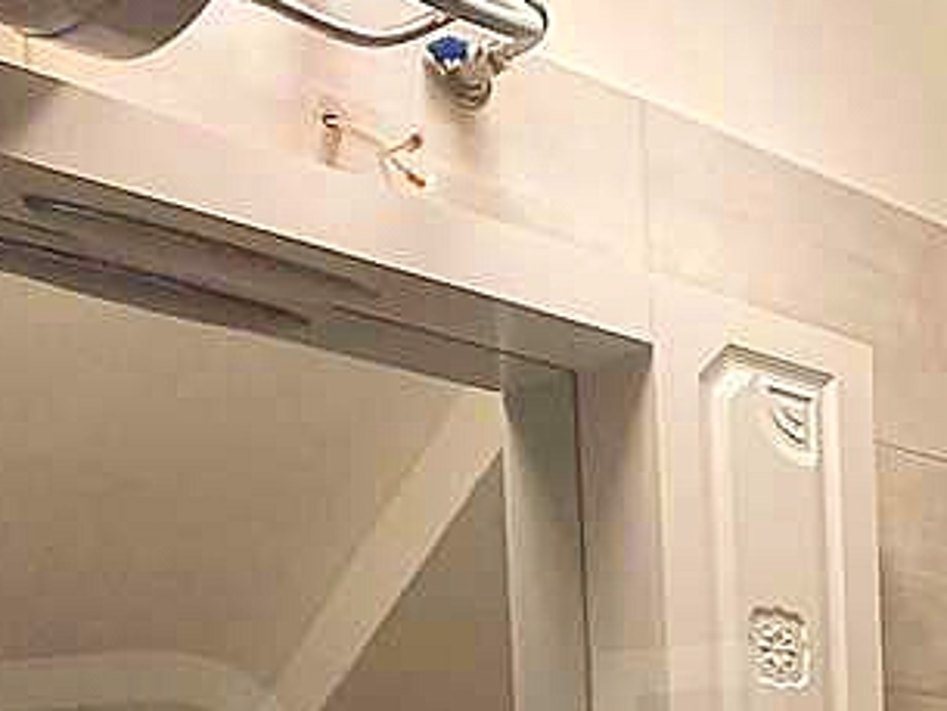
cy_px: 1076
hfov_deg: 25.0
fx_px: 1752
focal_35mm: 64
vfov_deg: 19.8
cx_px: 1313
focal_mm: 1.8
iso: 400
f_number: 2.2
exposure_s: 1/50
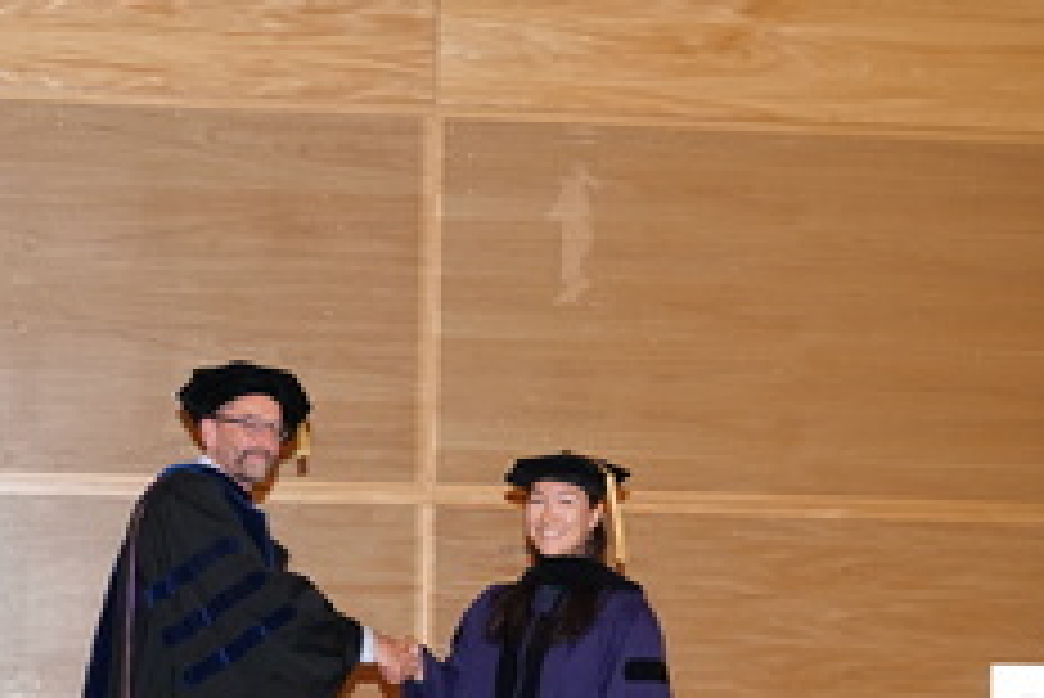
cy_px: 507
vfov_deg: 12.4
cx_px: 286
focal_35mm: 110
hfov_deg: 18.5
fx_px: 3192
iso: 1600
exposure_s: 1/100
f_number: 5
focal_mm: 54
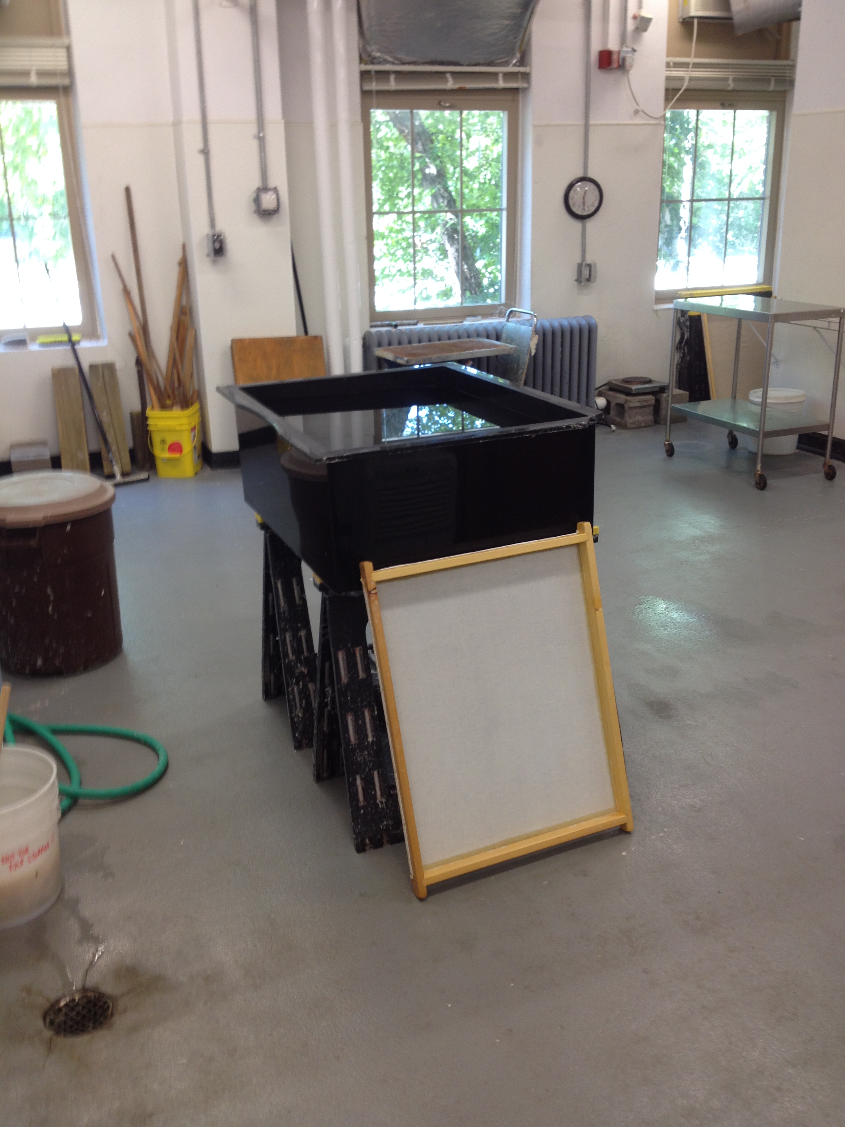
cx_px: 422
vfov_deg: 52.6
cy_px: 564
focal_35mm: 35
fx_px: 1139
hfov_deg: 40.7
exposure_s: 1/24
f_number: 2.4
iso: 50
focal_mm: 4.28
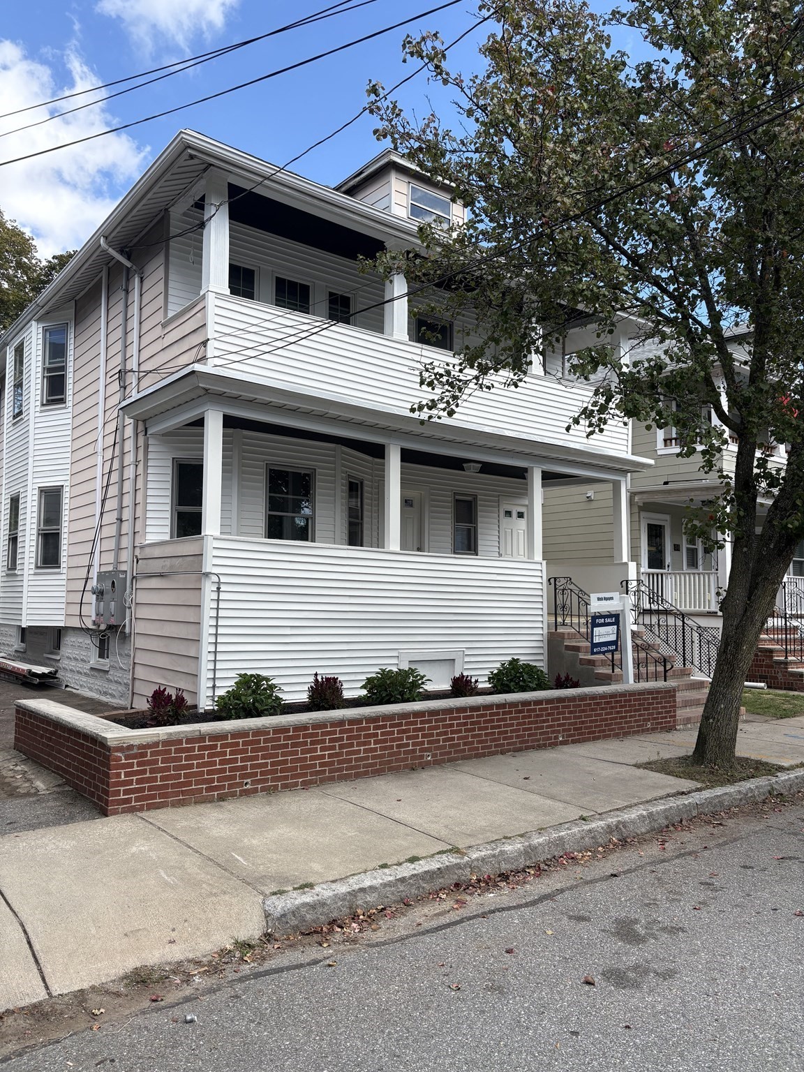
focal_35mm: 26
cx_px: 402
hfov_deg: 53.1
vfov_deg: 67.3
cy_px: 536
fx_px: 805
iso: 50
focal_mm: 5.96
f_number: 1.6
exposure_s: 1/1263
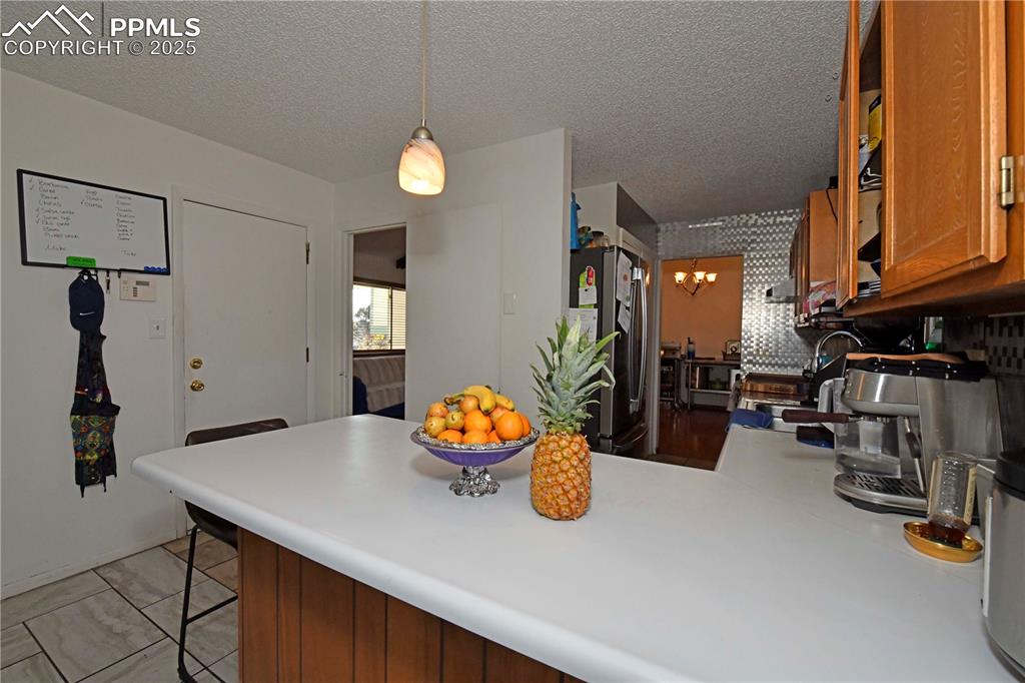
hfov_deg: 100.4
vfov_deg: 77.3
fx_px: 427
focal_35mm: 15
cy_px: 342
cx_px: 512
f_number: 13
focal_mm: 15
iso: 1250
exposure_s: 1/160
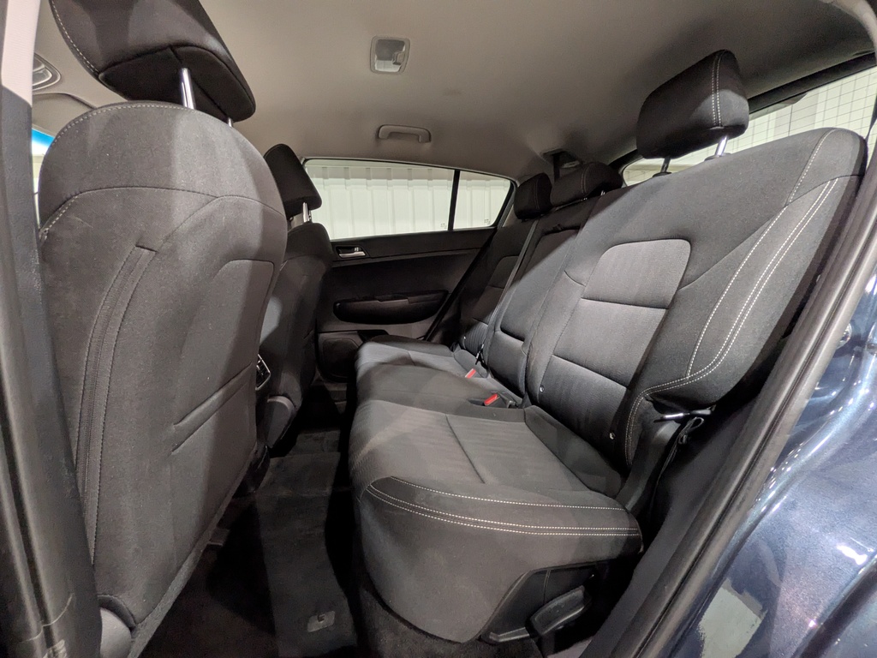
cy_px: 329
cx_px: 438
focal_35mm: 14
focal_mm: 1.83
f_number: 2.2
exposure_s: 1/25
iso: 428
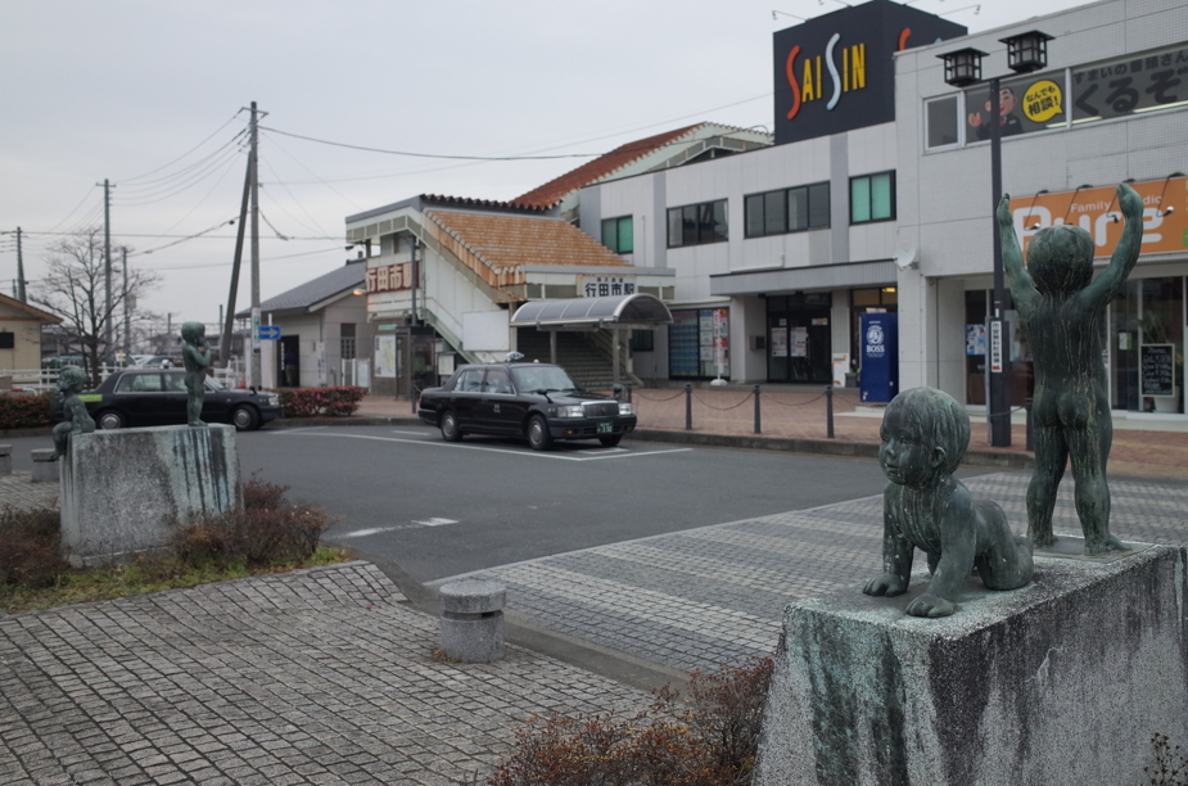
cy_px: 356
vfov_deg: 42.1
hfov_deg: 60.3
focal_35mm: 31
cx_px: 655
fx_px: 1021
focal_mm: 18.3
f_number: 2.8
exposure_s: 1/640
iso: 400
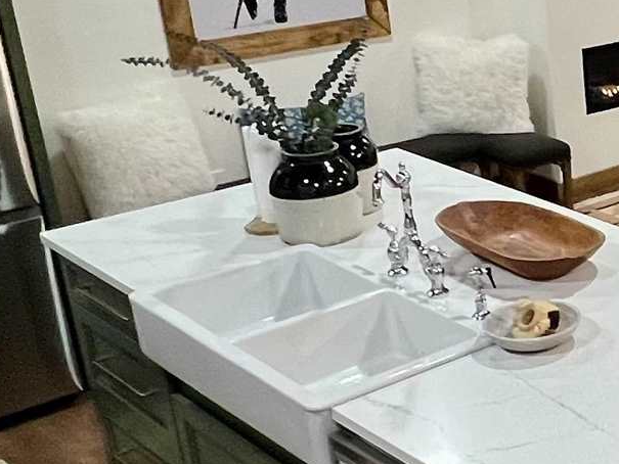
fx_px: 1180
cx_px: 922
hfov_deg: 23.6
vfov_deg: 22.3
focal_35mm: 66
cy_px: 223
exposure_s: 1/60
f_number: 1.8
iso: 250
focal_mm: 1.57
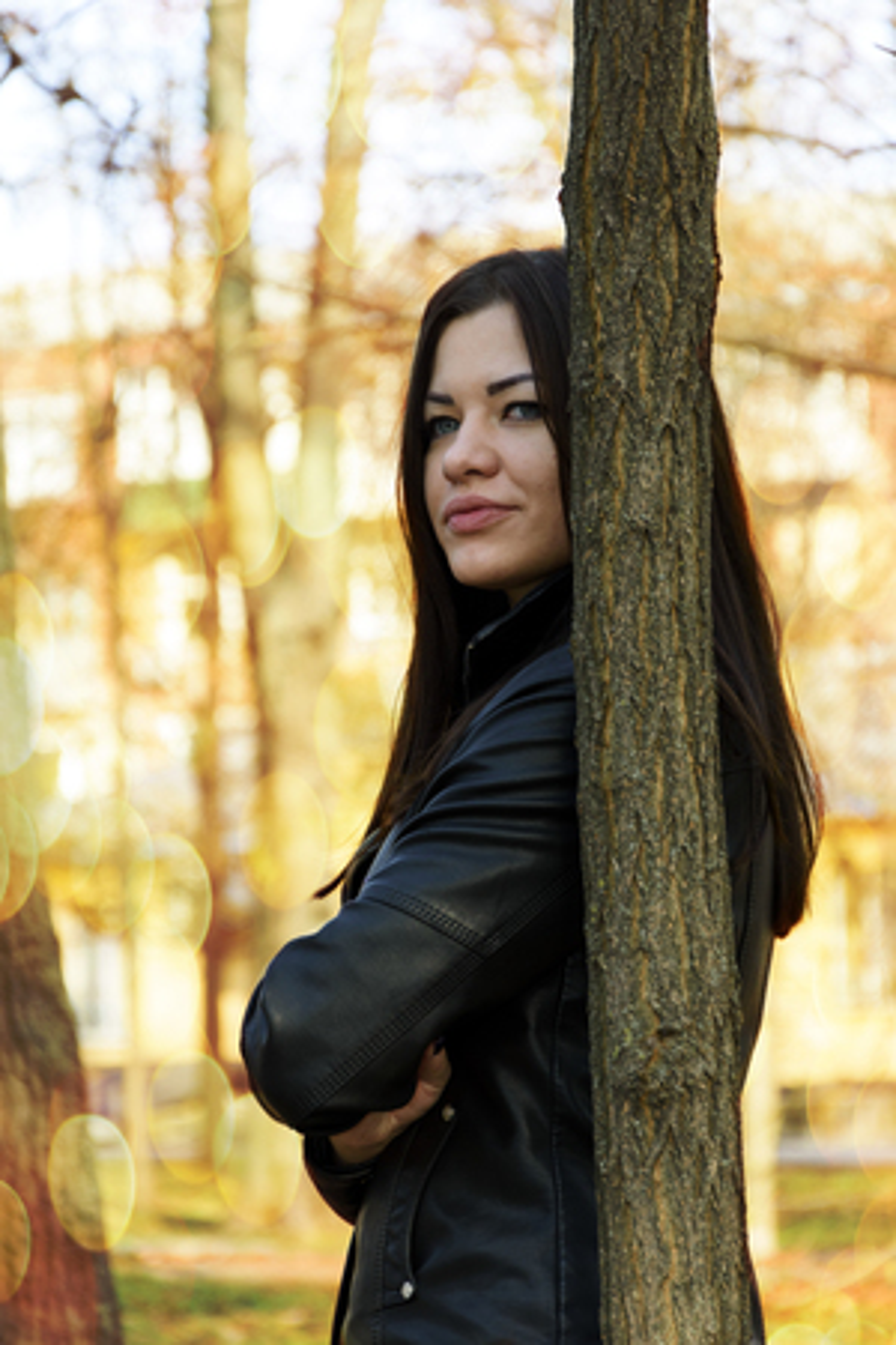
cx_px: 448
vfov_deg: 13.0
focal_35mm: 158
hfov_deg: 8.7
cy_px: 672
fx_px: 5880
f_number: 5.6
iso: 400
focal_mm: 105
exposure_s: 1/125
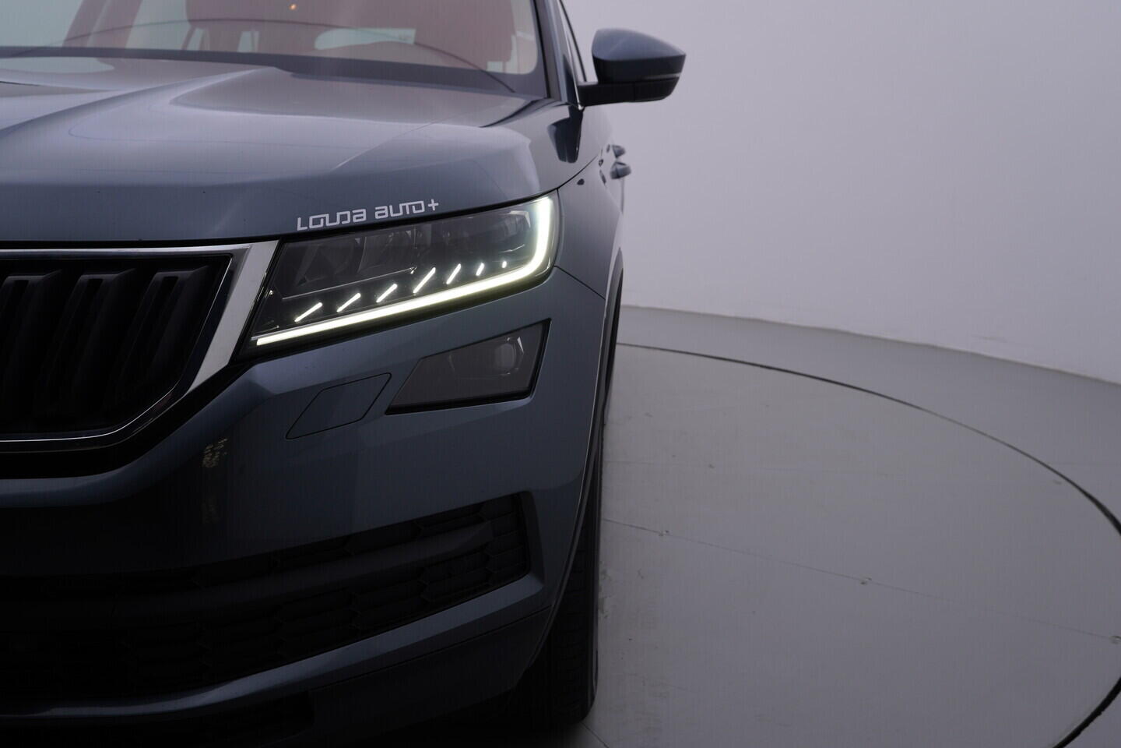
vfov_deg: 36.9
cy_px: 374
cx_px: 560
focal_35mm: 36
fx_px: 1121
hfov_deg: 53.1
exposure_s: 1/125
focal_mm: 24
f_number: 5
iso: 125
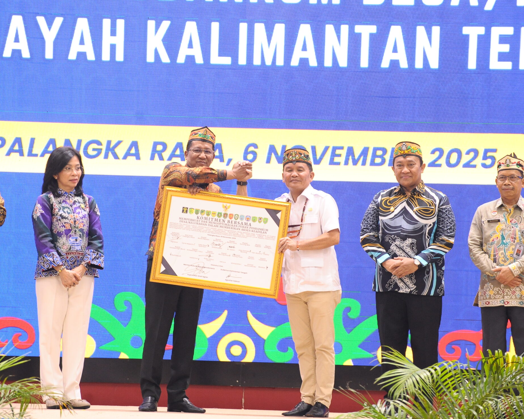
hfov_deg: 10.0
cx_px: 236
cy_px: 235
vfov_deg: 8.0
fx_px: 3009
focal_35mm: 194
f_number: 4.5
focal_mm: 150
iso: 2000
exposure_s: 1/80
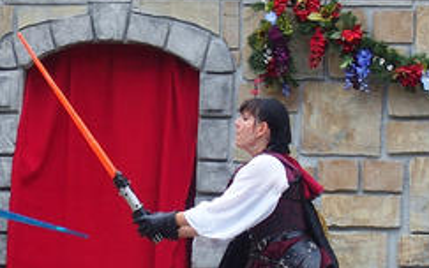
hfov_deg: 11.9
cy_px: 192
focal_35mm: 176
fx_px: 2058
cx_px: 113
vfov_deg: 7.5
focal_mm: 17.8
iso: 160
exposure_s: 1/500
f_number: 2.8
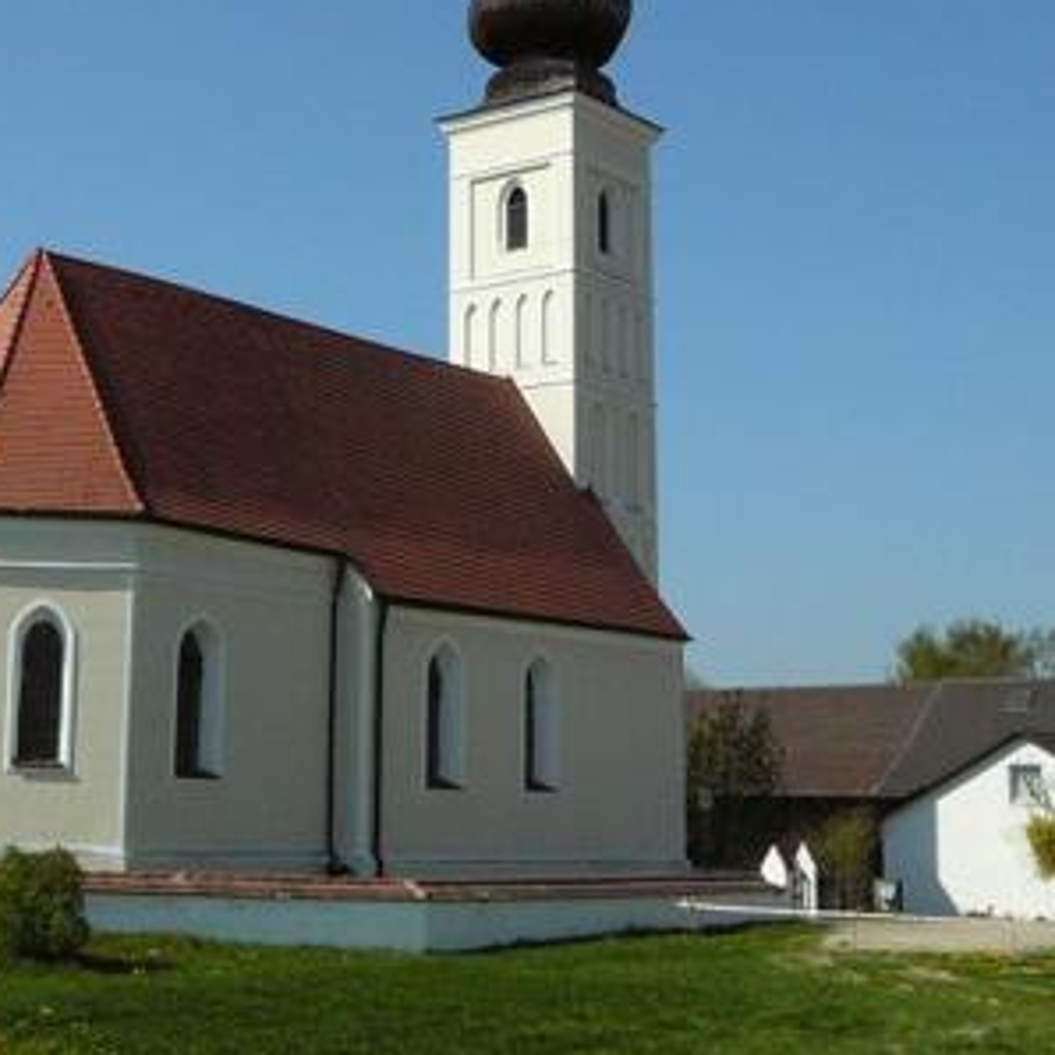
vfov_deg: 27.9
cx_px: 253
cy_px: 308
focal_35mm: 61
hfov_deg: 27.7
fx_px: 2103
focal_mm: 5.2
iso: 200
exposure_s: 1/1600
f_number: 5
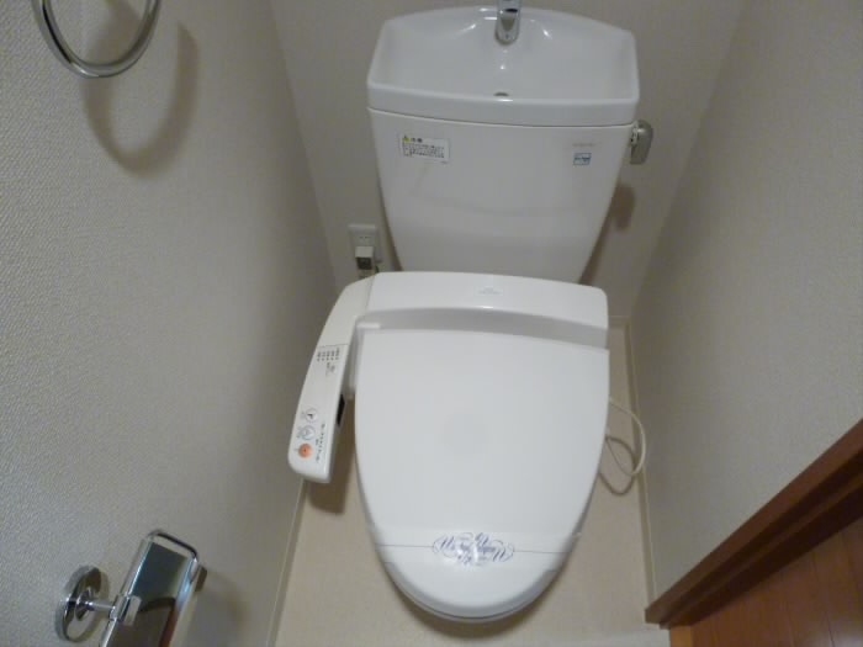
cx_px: 432
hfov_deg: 69.4
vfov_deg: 54.9
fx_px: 623
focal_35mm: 25
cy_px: 324
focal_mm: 4.5
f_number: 3.1
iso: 400
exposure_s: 1/30
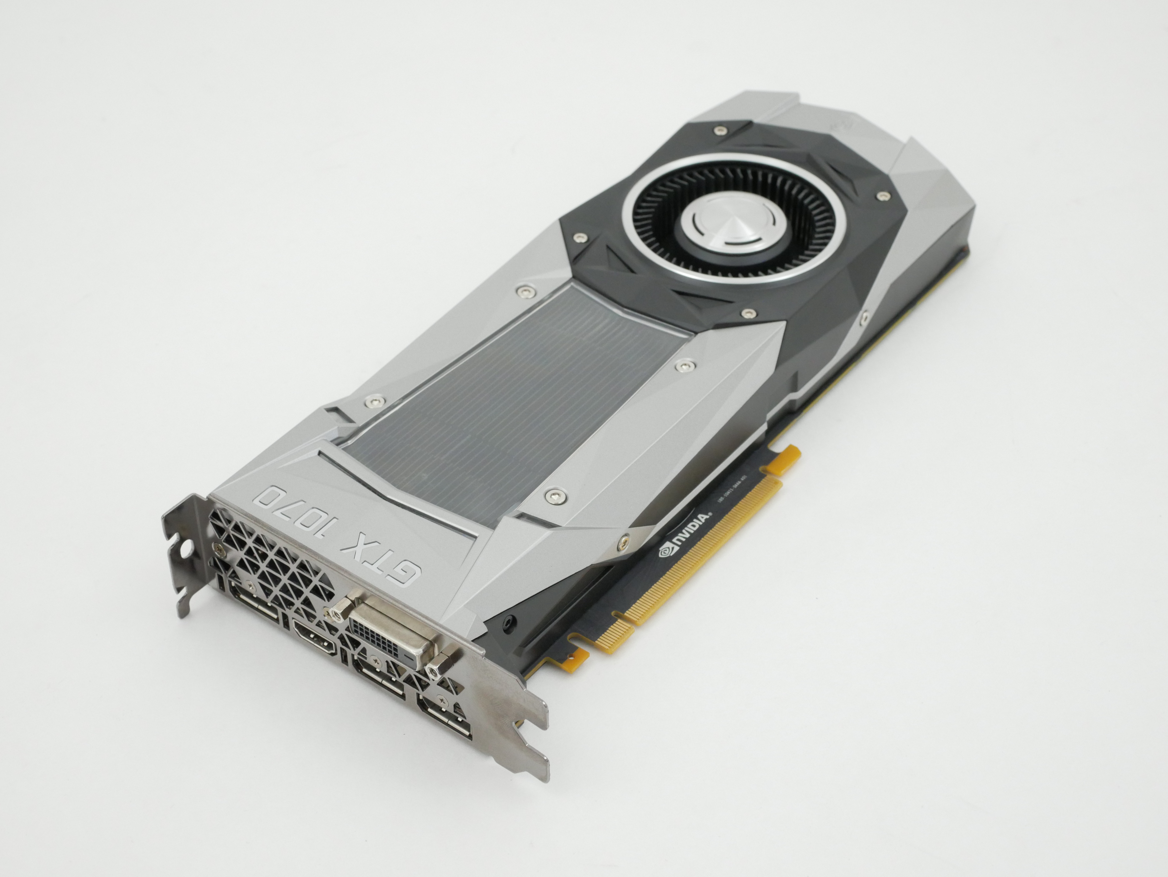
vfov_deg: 24.4
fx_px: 2025
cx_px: 584
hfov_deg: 32.2
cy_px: 438
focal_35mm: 60
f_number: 7.1
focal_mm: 30
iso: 1600
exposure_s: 1/200
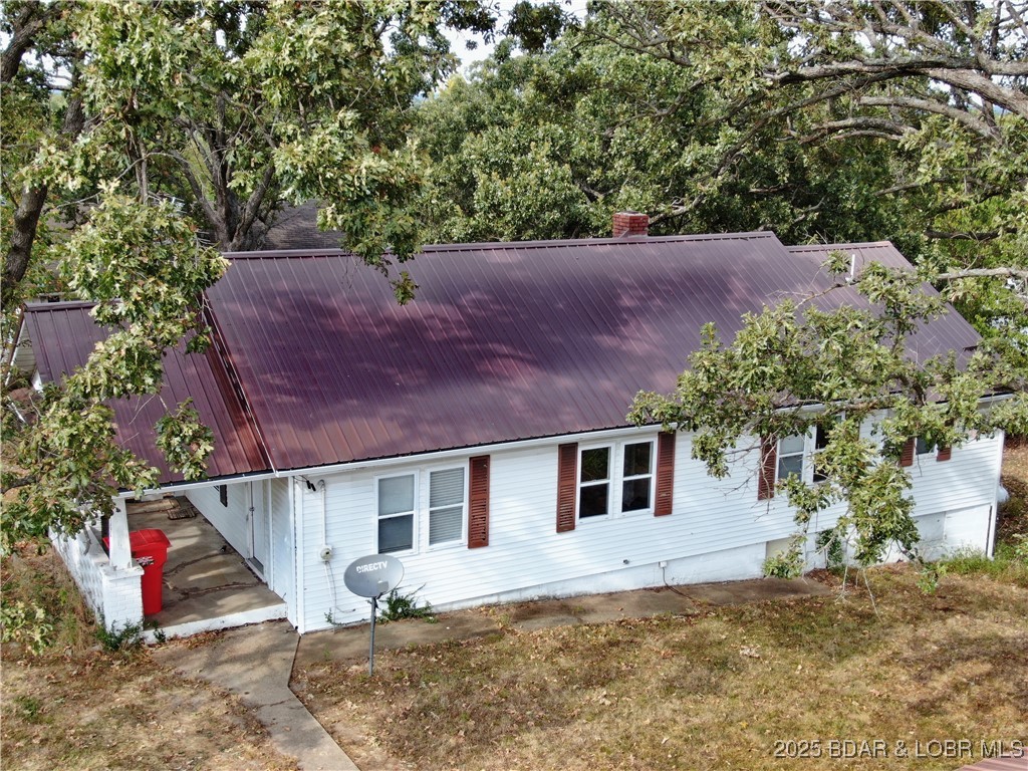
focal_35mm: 43
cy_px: 386
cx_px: 514
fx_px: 1277
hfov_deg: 43.9
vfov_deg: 33.6
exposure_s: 1/120
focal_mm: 7.39
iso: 100
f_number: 3.6
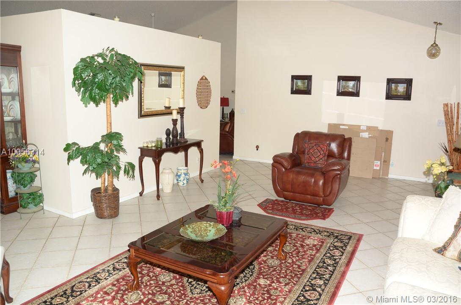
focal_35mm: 27
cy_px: 152
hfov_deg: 67.5
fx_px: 345
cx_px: 230
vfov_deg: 47.7
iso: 320
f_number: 5.6
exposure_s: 1/60
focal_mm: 18
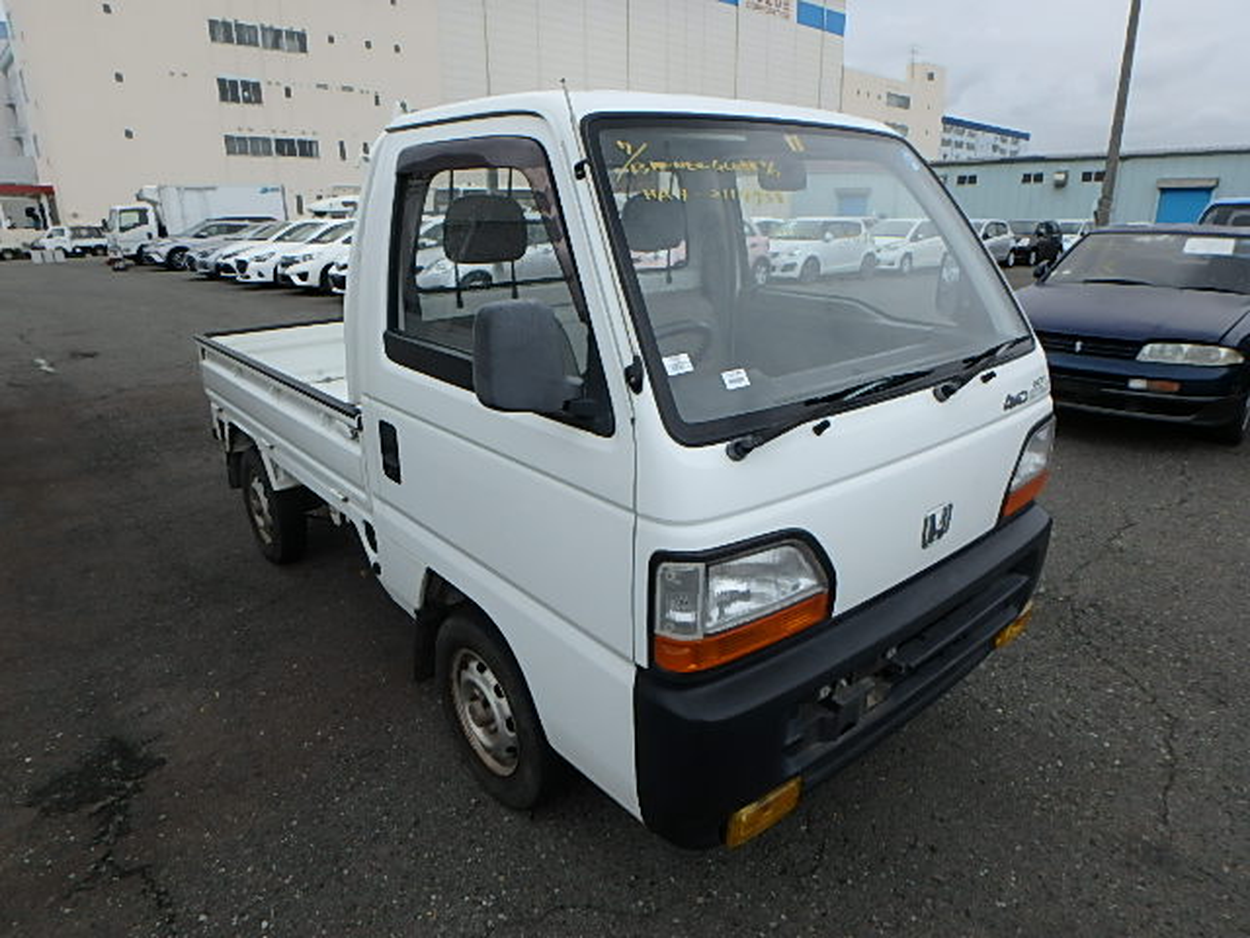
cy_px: 469
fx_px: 758
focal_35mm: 21
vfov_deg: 63.4
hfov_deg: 79.0
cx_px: 625
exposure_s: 1/800
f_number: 3.5
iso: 125
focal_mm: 3.7
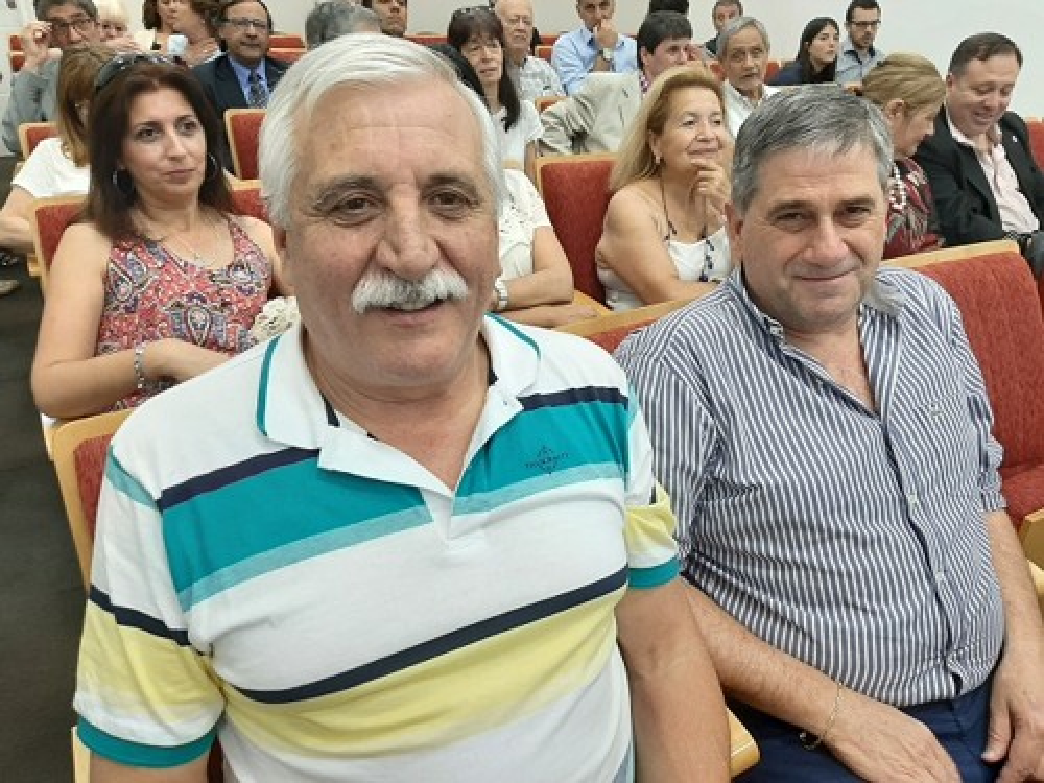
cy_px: 392
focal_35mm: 26
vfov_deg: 53.1
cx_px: 522
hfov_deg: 67.3
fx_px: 784
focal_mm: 3.93
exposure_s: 1/25
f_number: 1.7
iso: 160
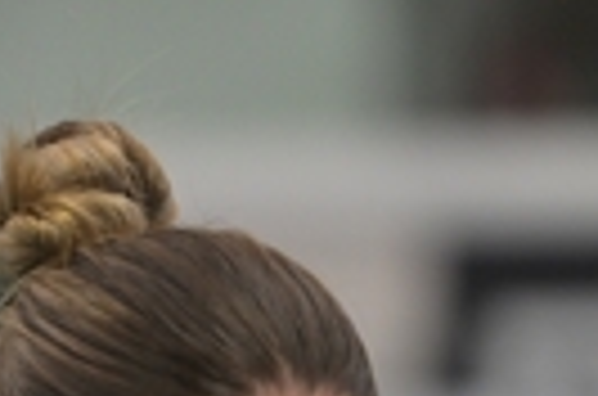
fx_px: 11998
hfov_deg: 2.9
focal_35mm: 724
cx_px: 117
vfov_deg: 1.9
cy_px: 778
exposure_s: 1/640
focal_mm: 160
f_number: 2.8
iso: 2000
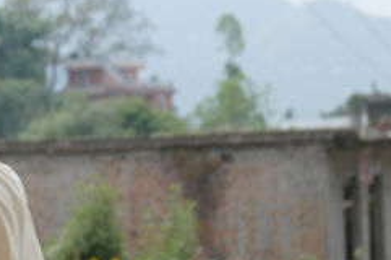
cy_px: 264
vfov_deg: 7.5
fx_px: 1978
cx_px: -65
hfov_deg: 11.1
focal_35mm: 182
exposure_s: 1/350
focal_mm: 45
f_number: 6.3
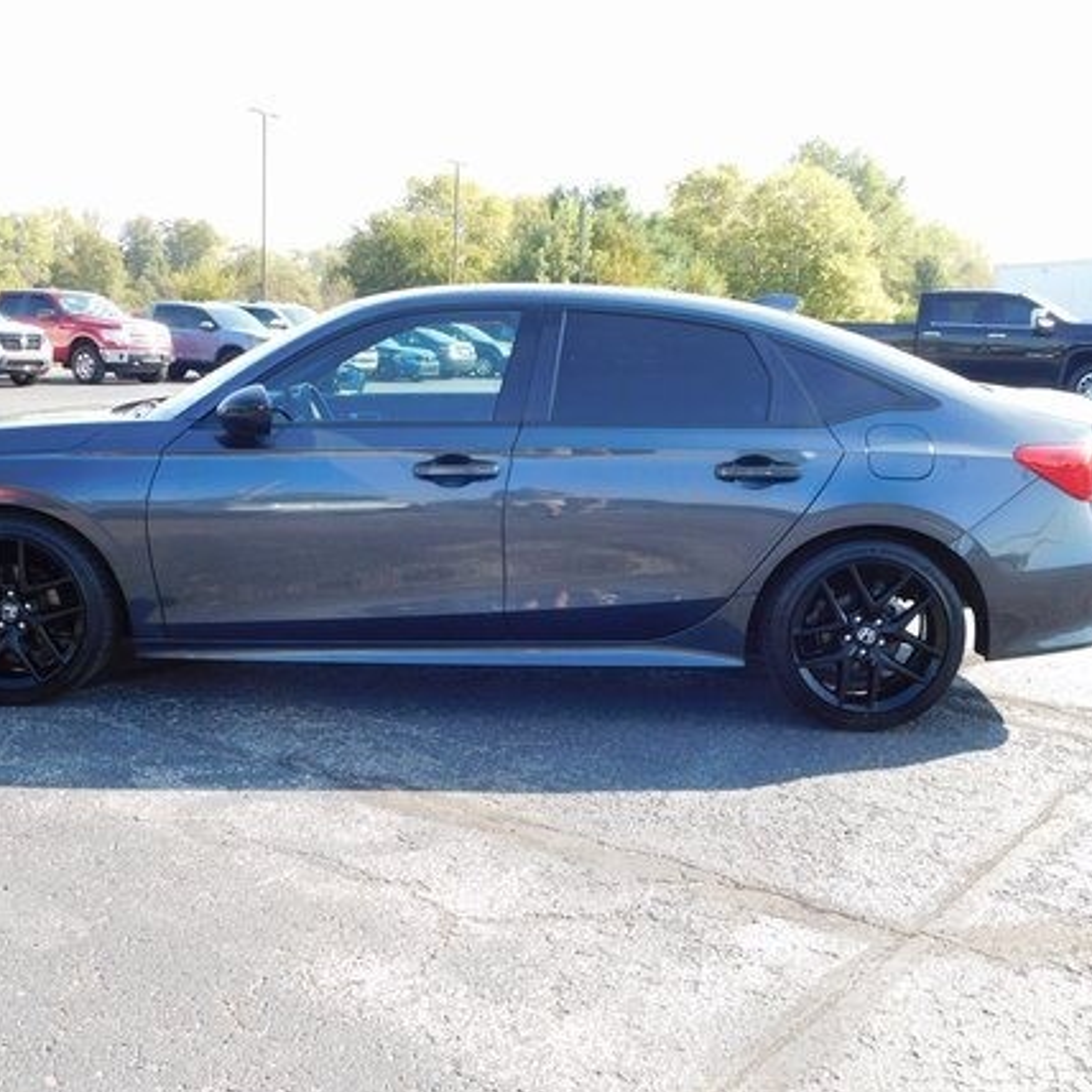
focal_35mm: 37
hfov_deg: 44.9
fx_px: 1321
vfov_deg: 44.9
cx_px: 520
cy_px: 543
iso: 125
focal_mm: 4.9
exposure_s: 1/320
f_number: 3.2
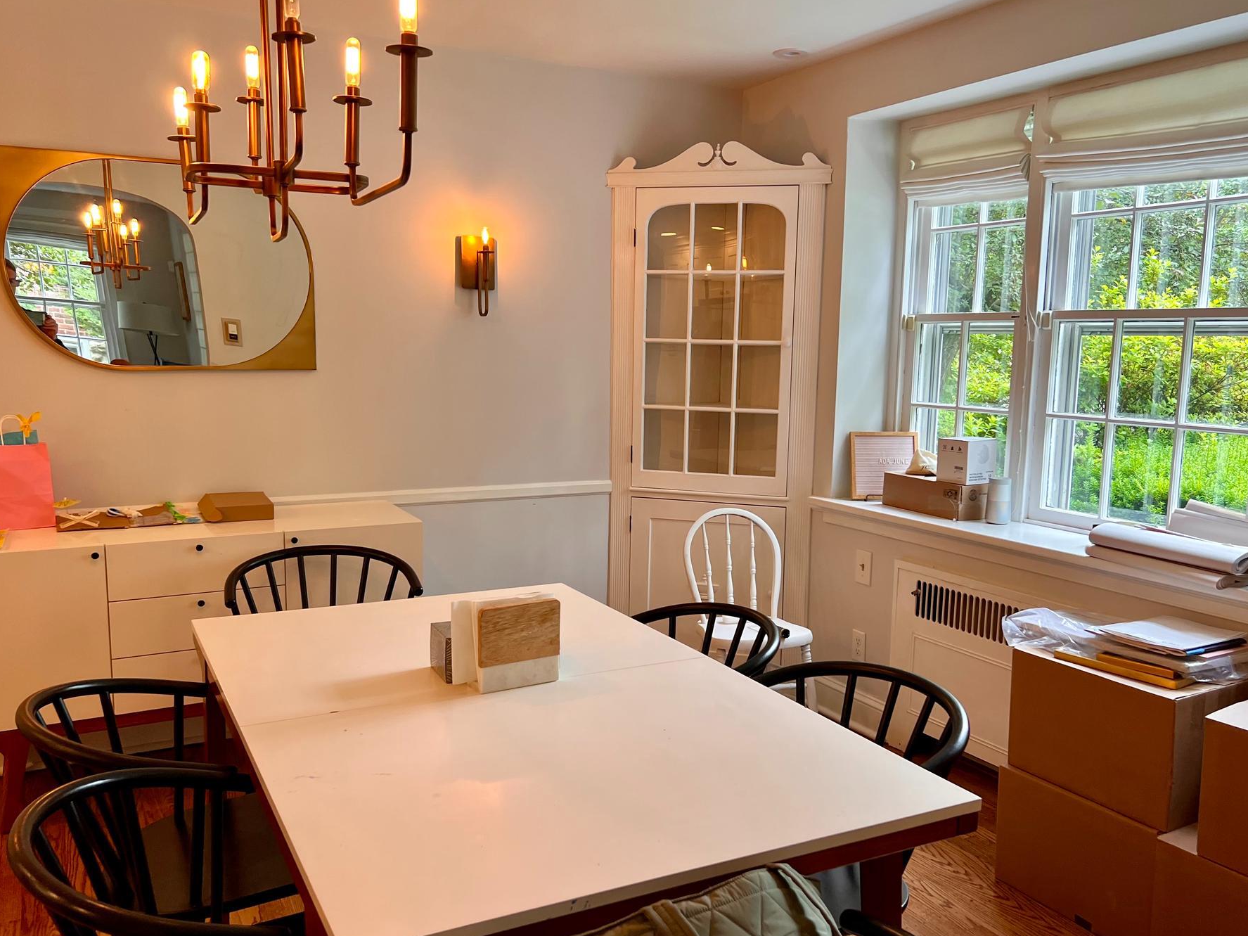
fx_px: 1082
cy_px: 502
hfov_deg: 60.0
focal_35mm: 30
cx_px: 644
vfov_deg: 46.8
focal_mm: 5.7
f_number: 1.5
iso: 125
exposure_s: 1/120
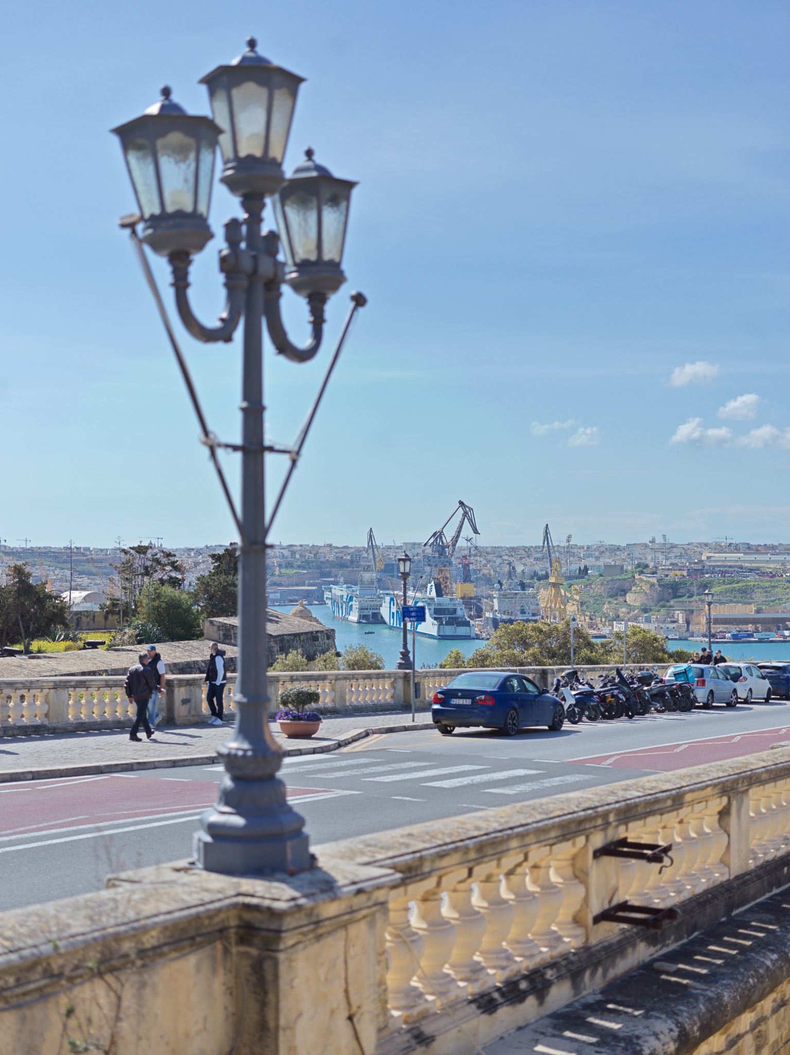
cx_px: 395
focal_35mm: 51
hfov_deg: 28.5
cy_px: 528
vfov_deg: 37.5
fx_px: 1553
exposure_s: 1/2000
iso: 400
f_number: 2.8
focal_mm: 65
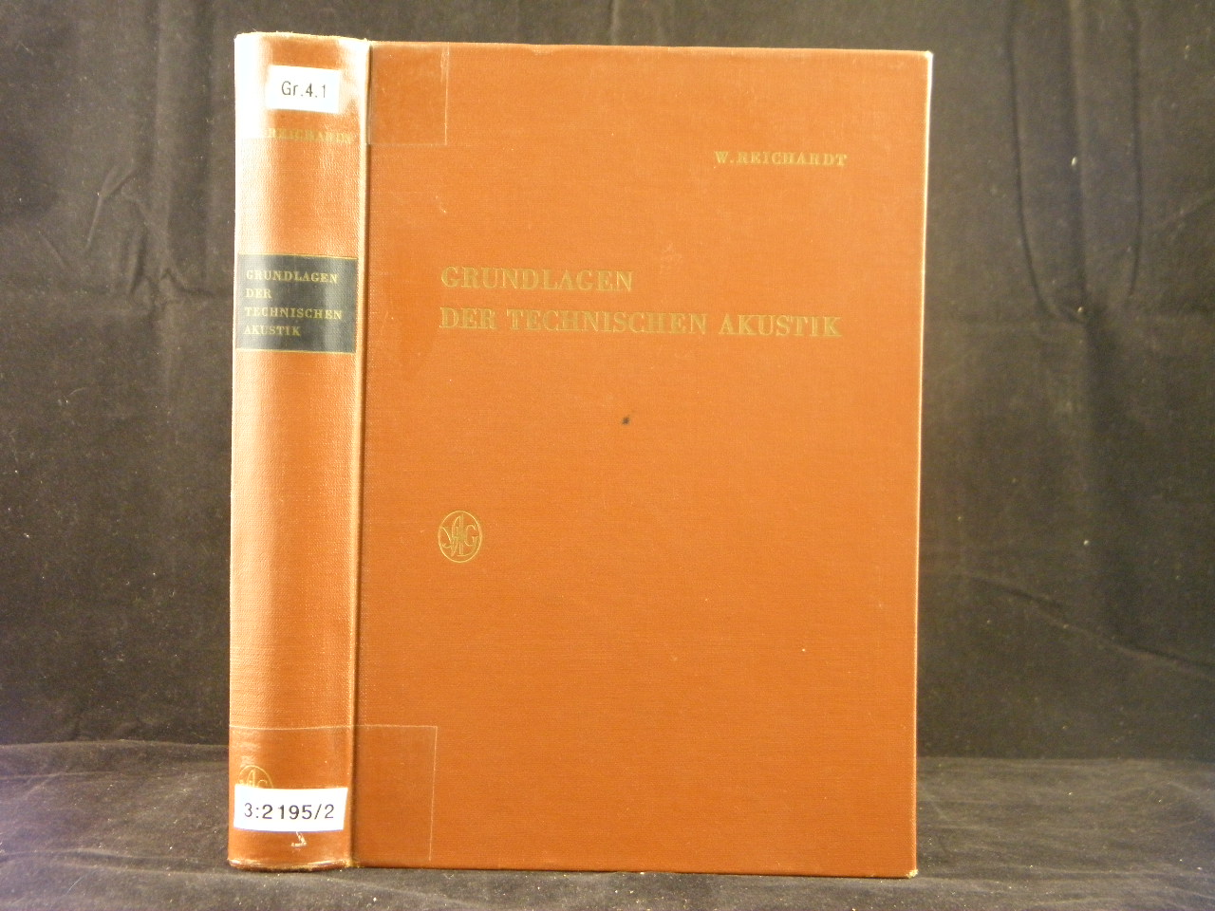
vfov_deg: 29.1
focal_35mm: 50
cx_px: 608
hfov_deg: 38.2
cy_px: 456
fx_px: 1755
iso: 400
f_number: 4
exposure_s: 1/5
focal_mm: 9.1
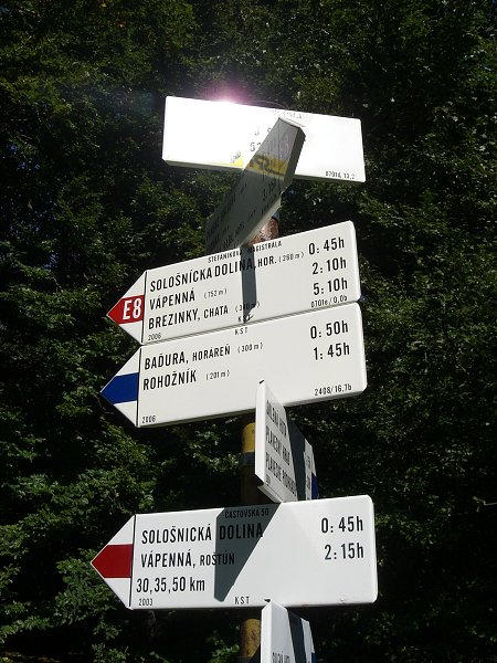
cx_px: 248
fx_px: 727
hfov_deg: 37.7
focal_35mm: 38
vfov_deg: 49.0
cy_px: 332
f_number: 4.4
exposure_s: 1/1250
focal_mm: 6.3
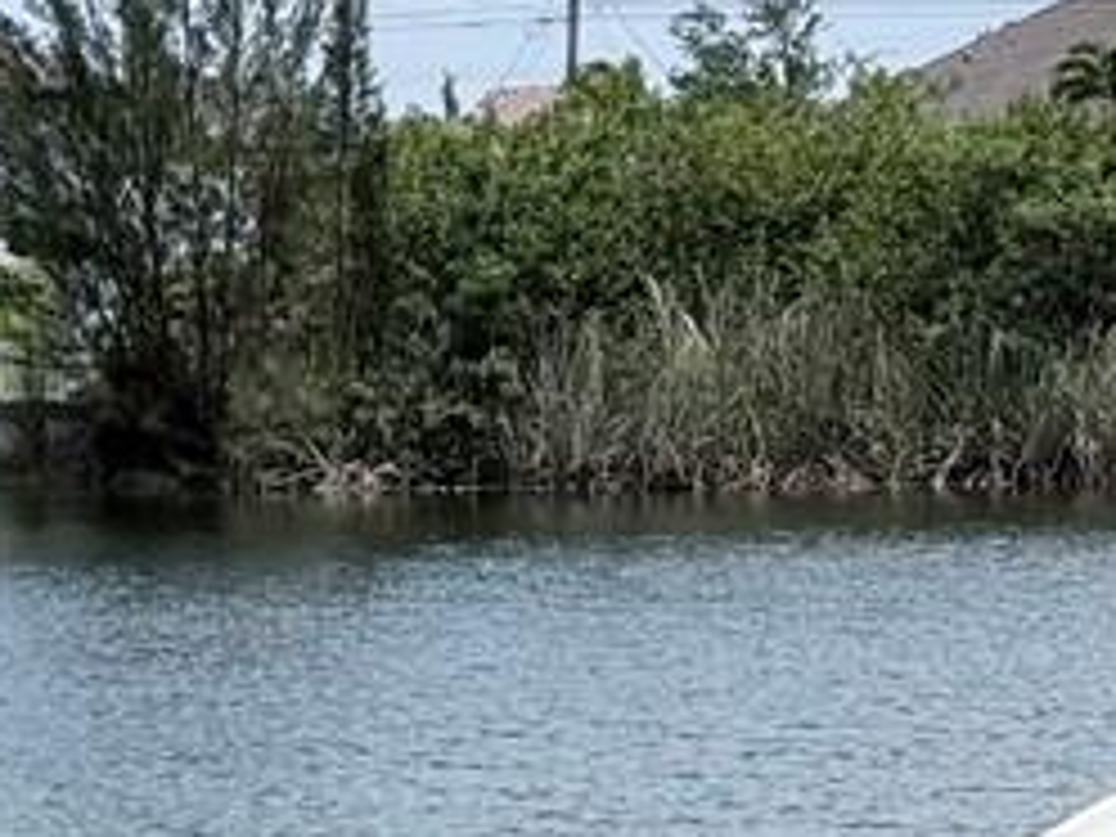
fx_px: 6383
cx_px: -1066
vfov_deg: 7.5
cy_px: 891
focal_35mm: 198
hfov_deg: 9.4
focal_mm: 6.76
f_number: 1.78
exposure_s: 1/6024
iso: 64
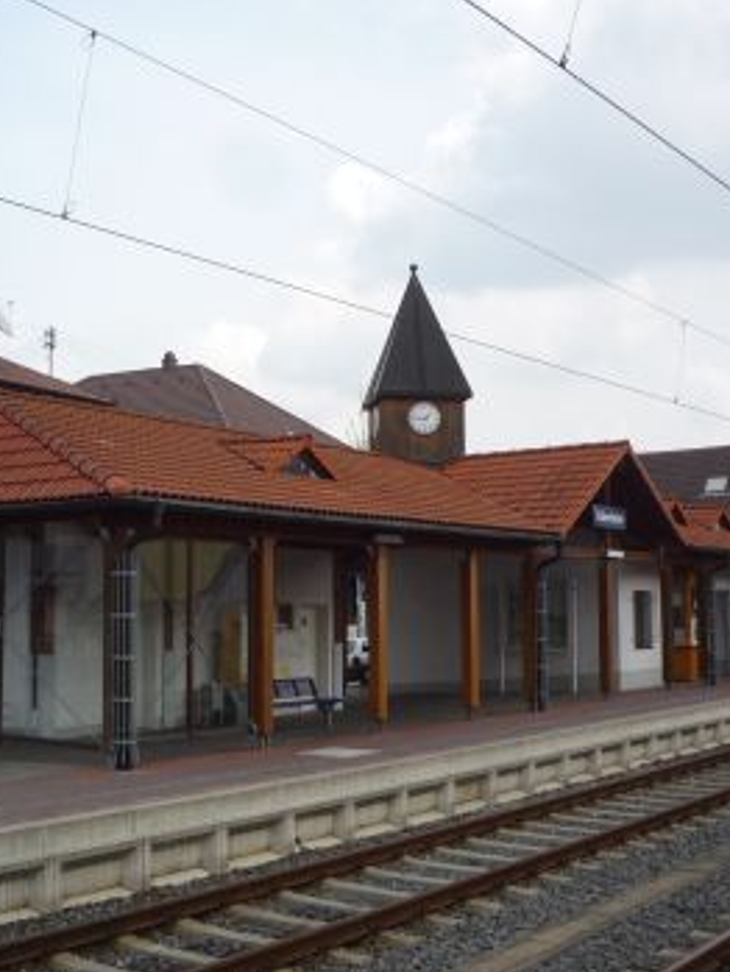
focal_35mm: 44
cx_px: 337
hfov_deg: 32.9
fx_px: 1236
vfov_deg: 42.9
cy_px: 490
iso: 100
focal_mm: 5.2
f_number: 5
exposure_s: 1/400
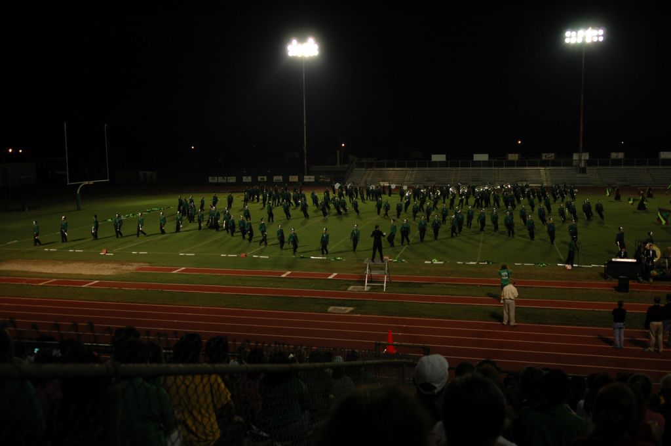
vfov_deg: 39.9
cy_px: 223
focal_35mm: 33
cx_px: 336
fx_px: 614
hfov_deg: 57.3
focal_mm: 22
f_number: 2.8
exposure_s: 1/60
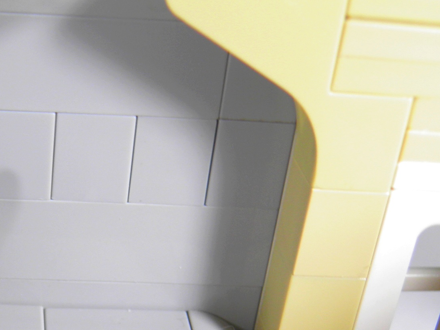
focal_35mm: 70
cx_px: 28
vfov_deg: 20.3
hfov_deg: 26.7
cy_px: 340
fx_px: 890
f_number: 3
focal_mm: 5.5
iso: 100
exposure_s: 1/30
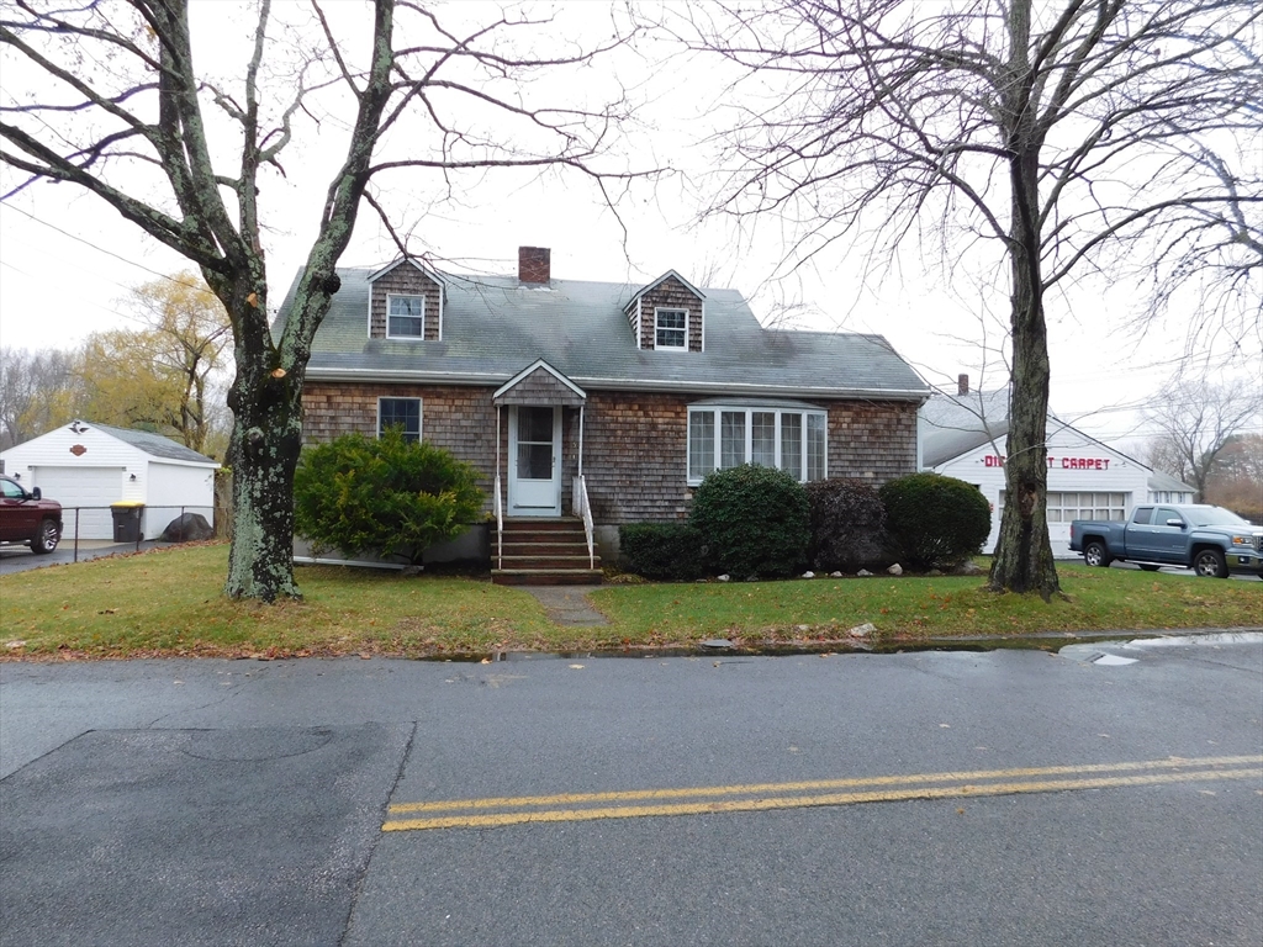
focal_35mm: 23
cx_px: 632
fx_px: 839
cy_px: 474
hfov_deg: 73.9
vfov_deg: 58.9
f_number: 3
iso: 125
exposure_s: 1/200
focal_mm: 4
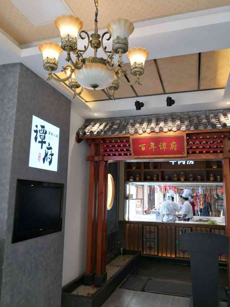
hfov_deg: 51.4
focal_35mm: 27
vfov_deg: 65.3
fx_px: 239
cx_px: 115
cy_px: 154
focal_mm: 3.95
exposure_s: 1/100
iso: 80
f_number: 1.6
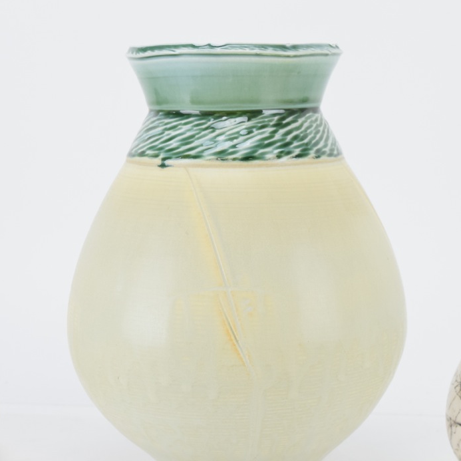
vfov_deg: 21.6
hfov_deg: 21.6
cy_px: 276
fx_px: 1205
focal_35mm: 80
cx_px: 243
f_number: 5.6
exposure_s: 1/125
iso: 800
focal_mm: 34
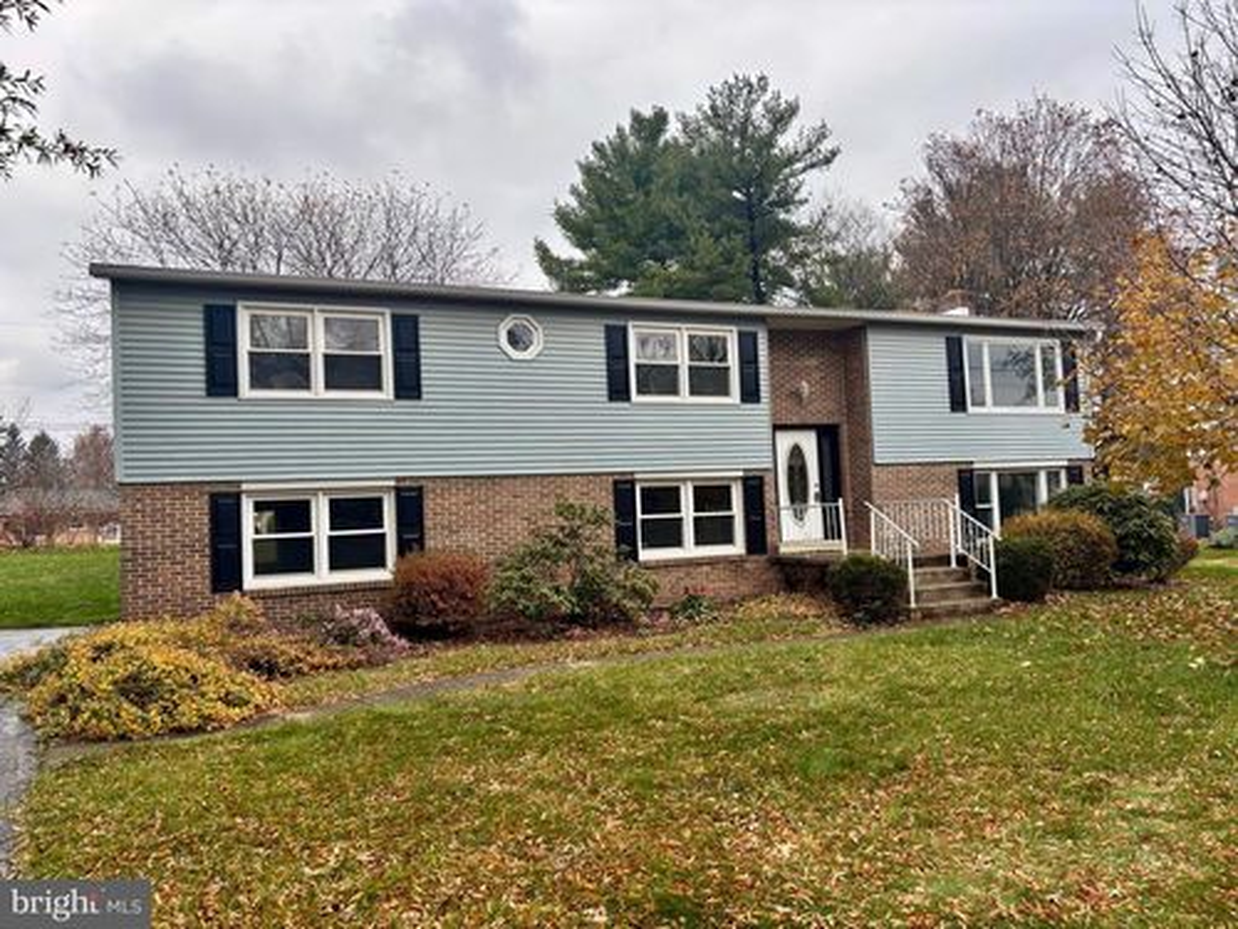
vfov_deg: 53.1
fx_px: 930
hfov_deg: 67.3
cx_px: 619
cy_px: 464
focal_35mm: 26
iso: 50
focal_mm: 5.96
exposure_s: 1/637
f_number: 1.6
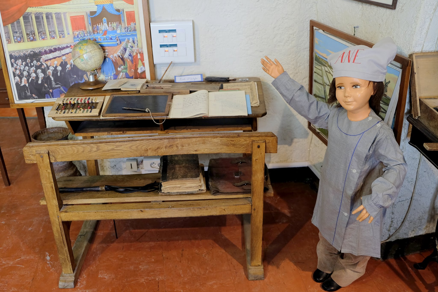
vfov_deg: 36.9
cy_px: 146
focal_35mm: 36
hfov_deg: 53.1
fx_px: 438
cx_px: 219
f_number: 3.2
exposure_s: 1/34
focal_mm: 24.3
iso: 400
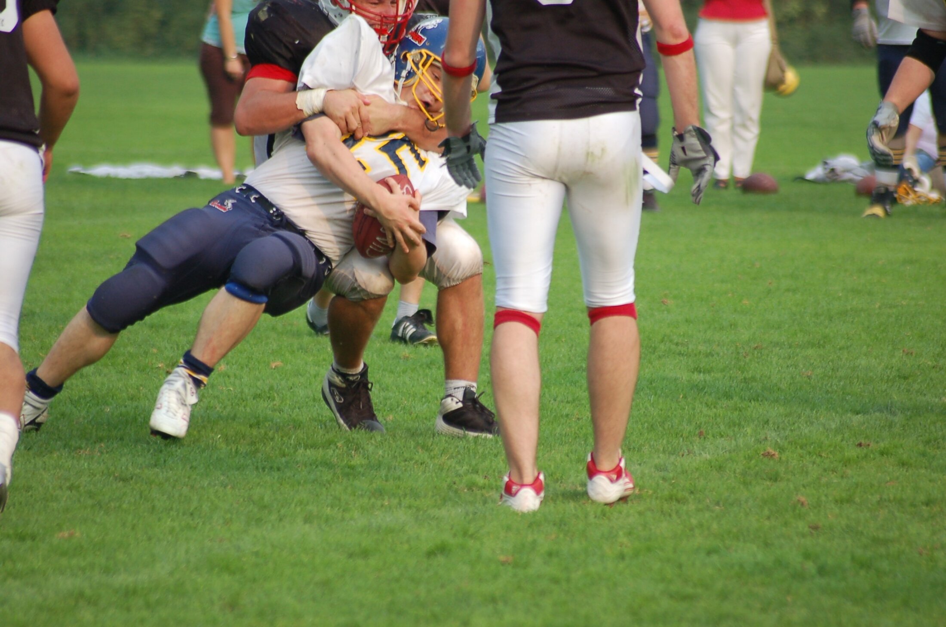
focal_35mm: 405
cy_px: 314
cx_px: 473
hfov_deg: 5.1
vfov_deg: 3.4
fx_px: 10622
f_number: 5.6
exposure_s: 1/500
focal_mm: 270
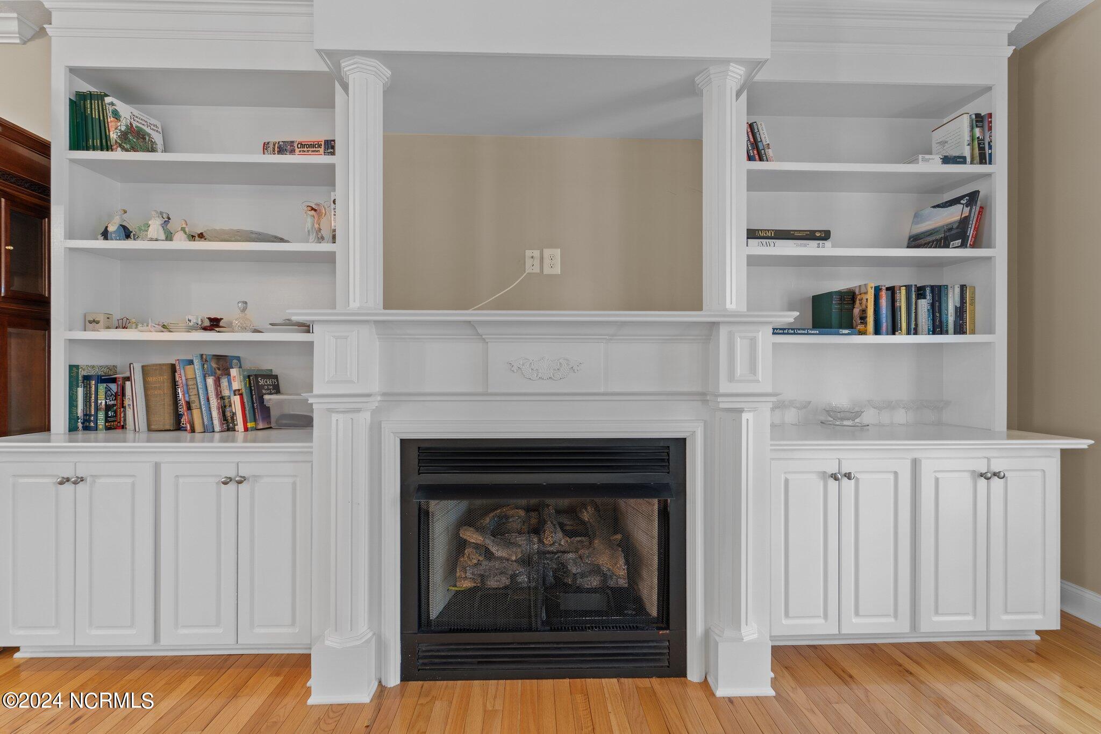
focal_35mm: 14
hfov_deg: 104.3
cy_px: 367
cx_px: 550
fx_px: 428
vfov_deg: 81.2
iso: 400
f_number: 5.6
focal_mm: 14
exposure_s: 1/1.67
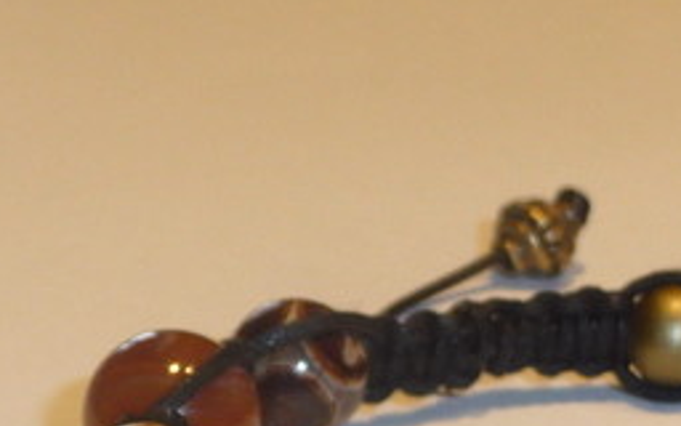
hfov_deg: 15.4
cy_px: 570
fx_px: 2487
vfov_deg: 9.6
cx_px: 617
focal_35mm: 134
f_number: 3.5
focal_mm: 5.3
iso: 100
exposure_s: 1/50
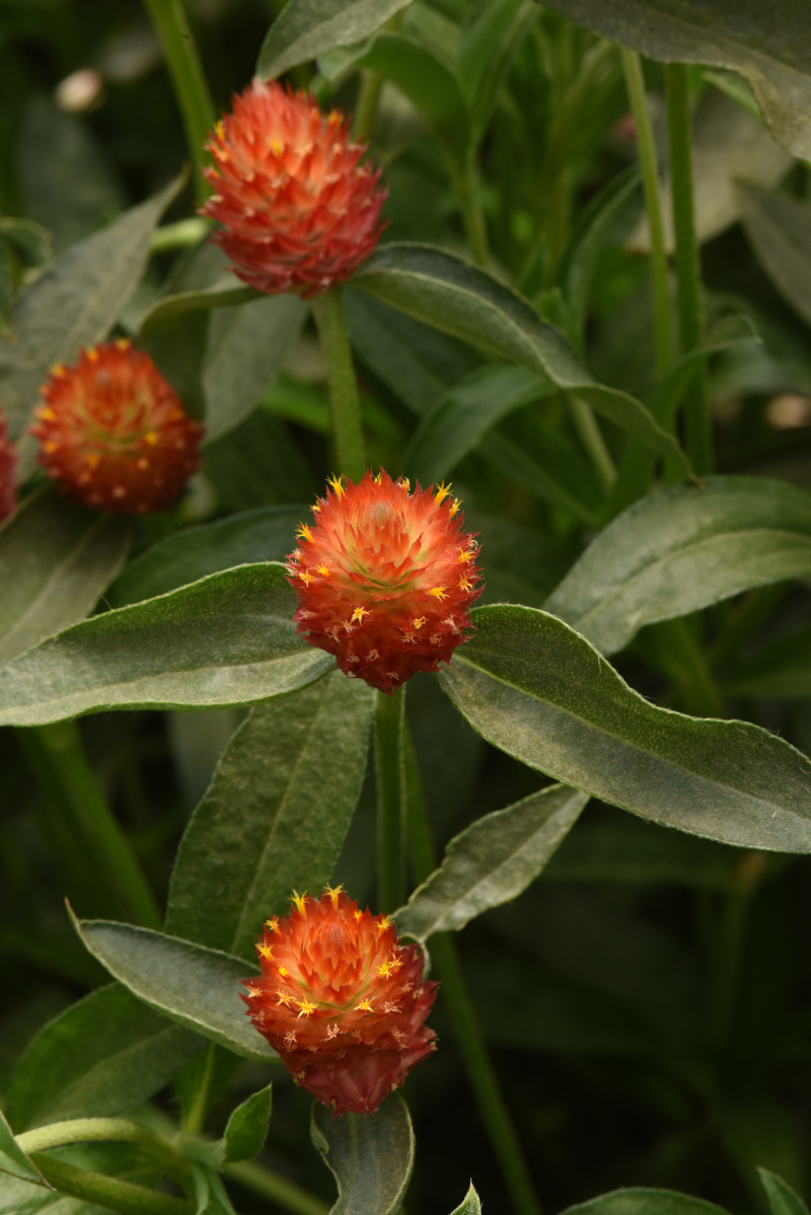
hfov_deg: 13.0
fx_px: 3546
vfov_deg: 19.5
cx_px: 406
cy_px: 608
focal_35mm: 105
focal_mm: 105
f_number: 22
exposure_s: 1/100
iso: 400
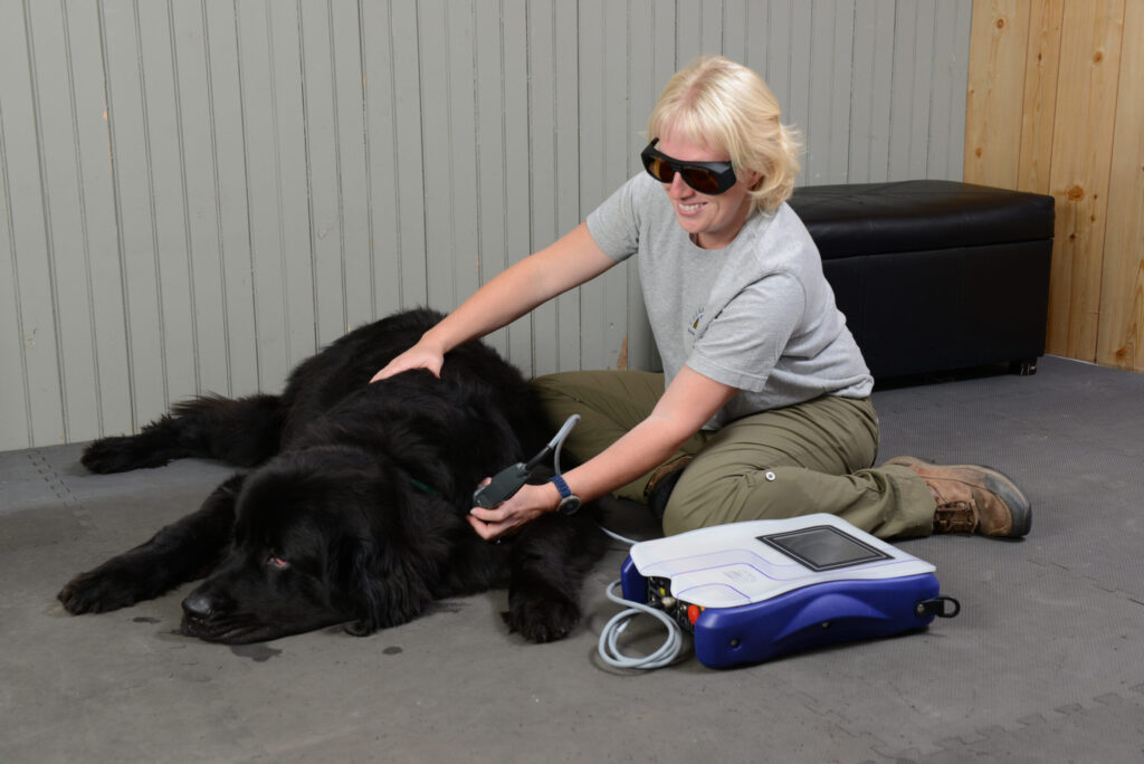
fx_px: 1526
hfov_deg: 41.1
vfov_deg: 28.1
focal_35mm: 48
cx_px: 572
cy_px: 382
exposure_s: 1/100
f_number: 7.1
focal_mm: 48
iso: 250
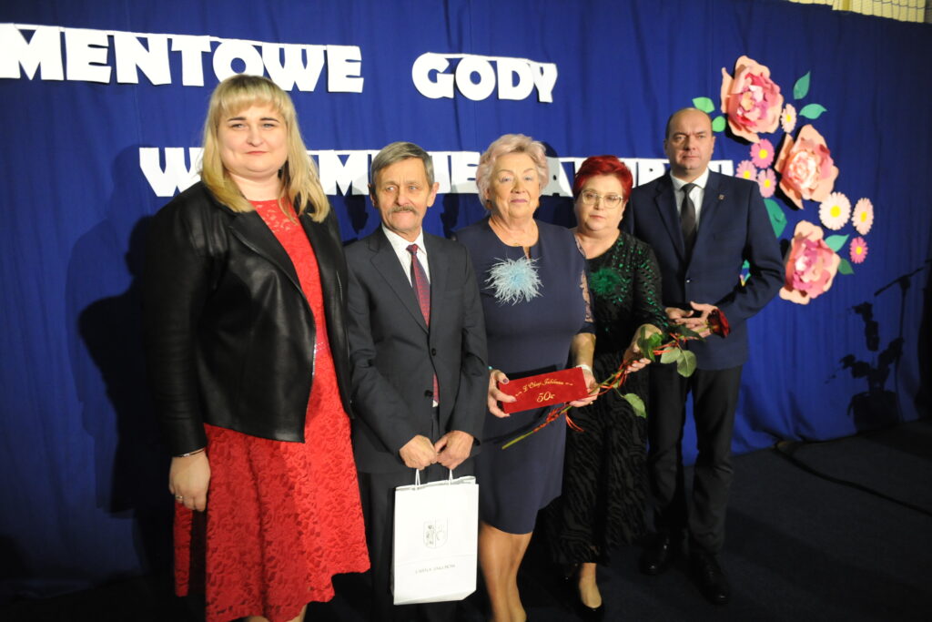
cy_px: 311
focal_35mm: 27
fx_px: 699
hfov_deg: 67.4
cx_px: 466
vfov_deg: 47.9
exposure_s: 1/160
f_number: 2.8
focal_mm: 27
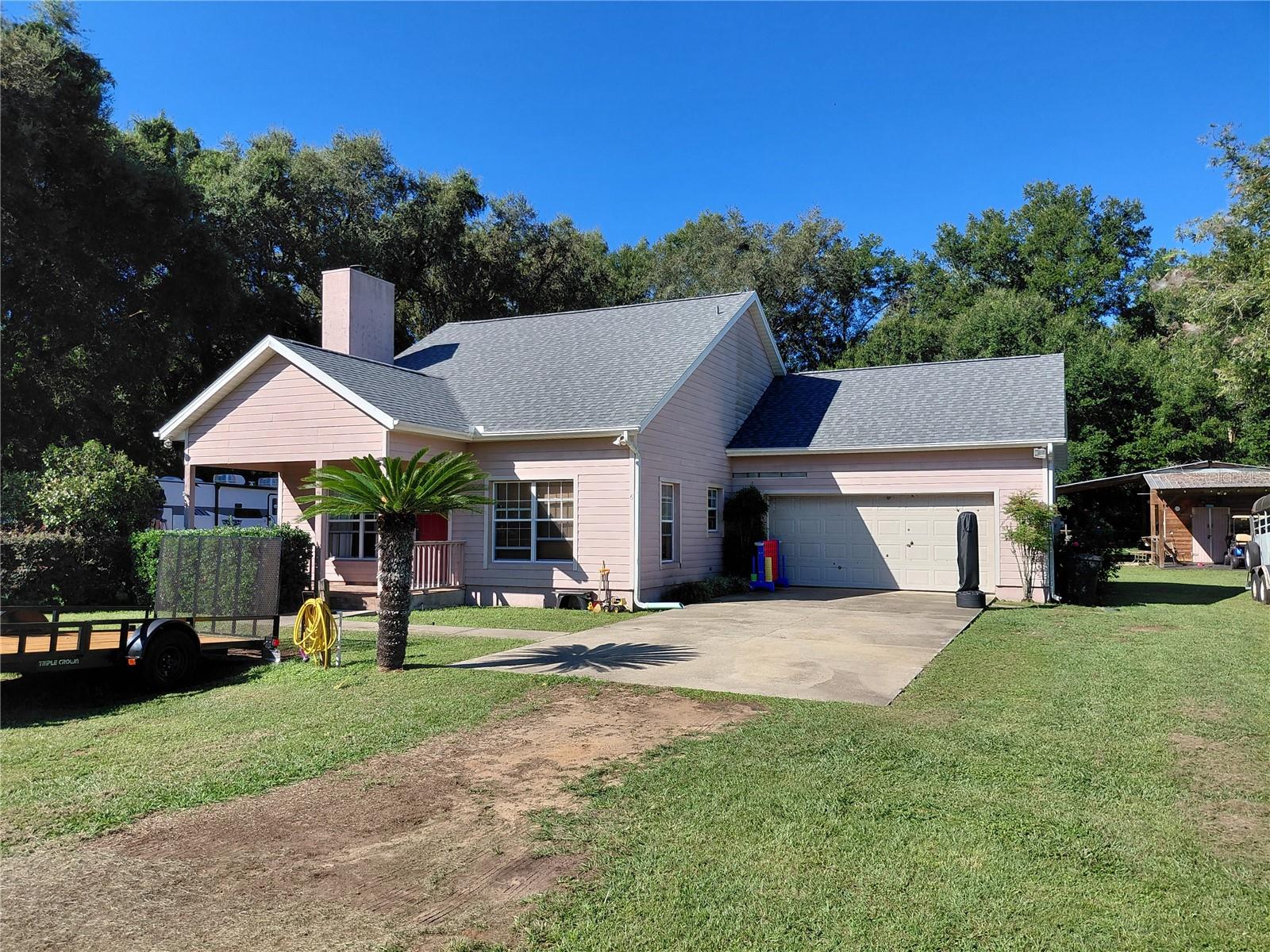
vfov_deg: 54.9
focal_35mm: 25
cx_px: 635
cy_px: 476
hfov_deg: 69.4
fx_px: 917
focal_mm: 4.69
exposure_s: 1/2769
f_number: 1.8
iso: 50
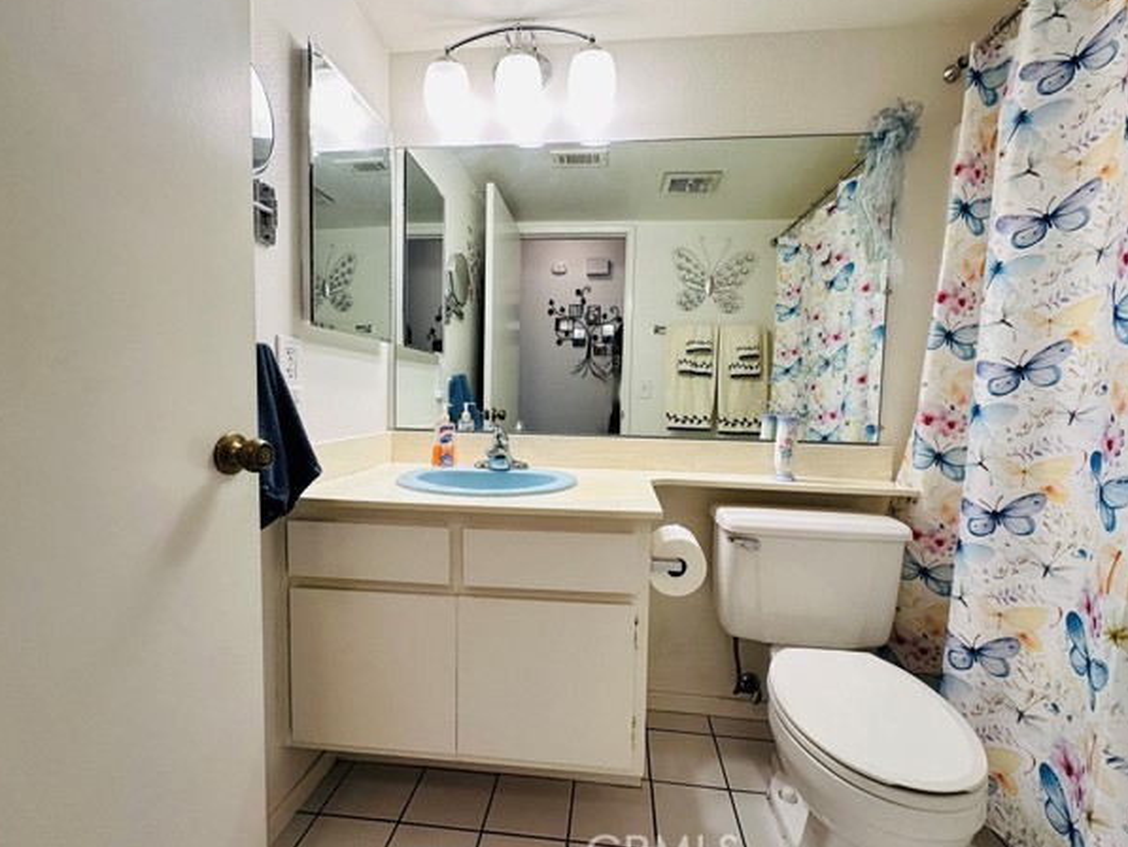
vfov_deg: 81.8
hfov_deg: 98.2
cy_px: 425
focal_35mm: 15
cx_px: 565
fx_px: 489
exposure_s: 1/120
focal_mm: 2.22
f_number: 2.2
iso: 160
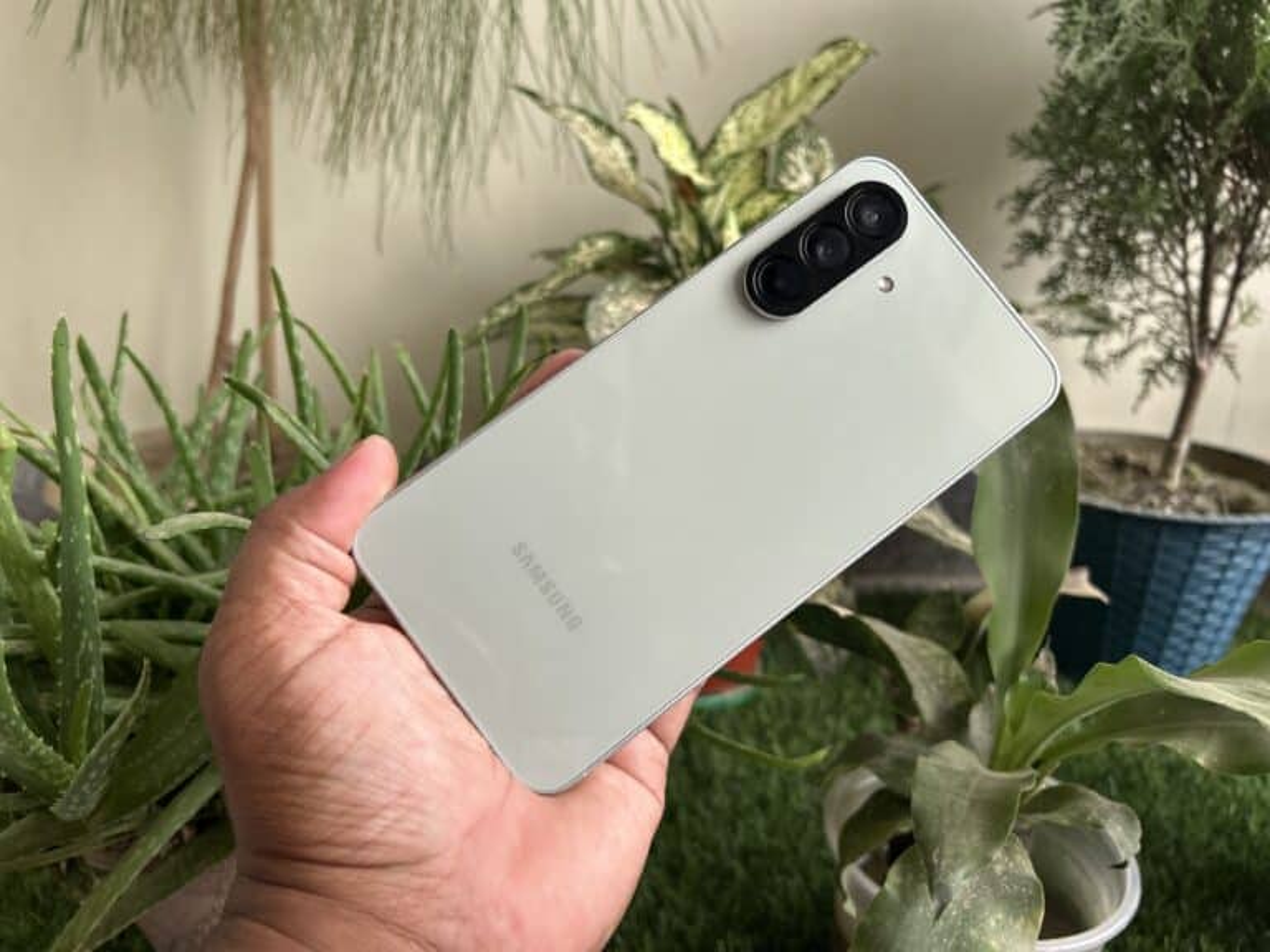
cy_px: 476
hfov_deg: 67.3
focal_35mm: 26
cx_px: 635
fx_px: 954
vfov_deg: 53.1
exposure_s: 1/121
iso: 125
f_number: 1.5
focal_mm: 5.7
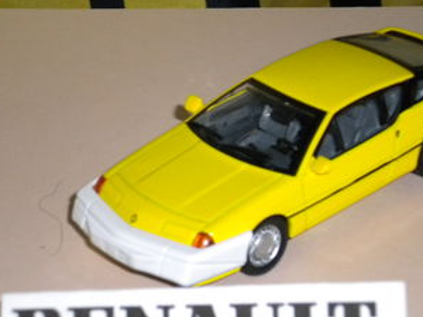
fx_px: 1564
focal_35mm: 128
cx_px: 217
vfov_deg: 11.6
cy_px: 161
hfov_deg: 15.4
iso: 400
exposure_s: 1/60
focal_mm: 17.3
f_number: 5.7
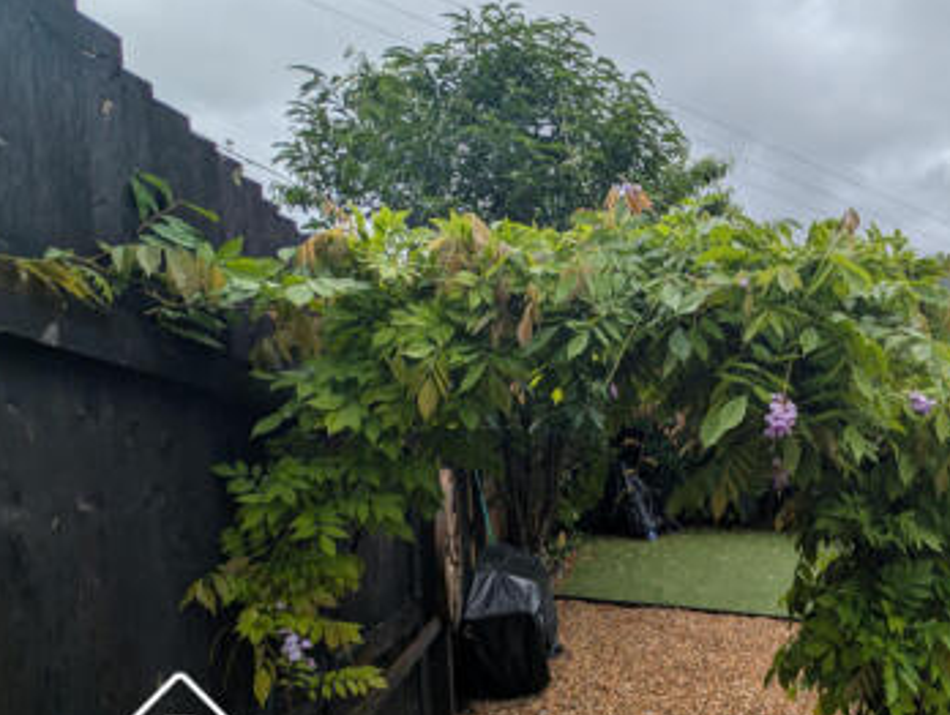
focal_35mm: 20
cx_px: 778
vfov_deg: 65.4
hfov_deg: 72.1
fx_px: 550
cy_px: 433
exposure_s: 1/1284
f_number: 1.95
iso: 40
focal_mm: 2.23
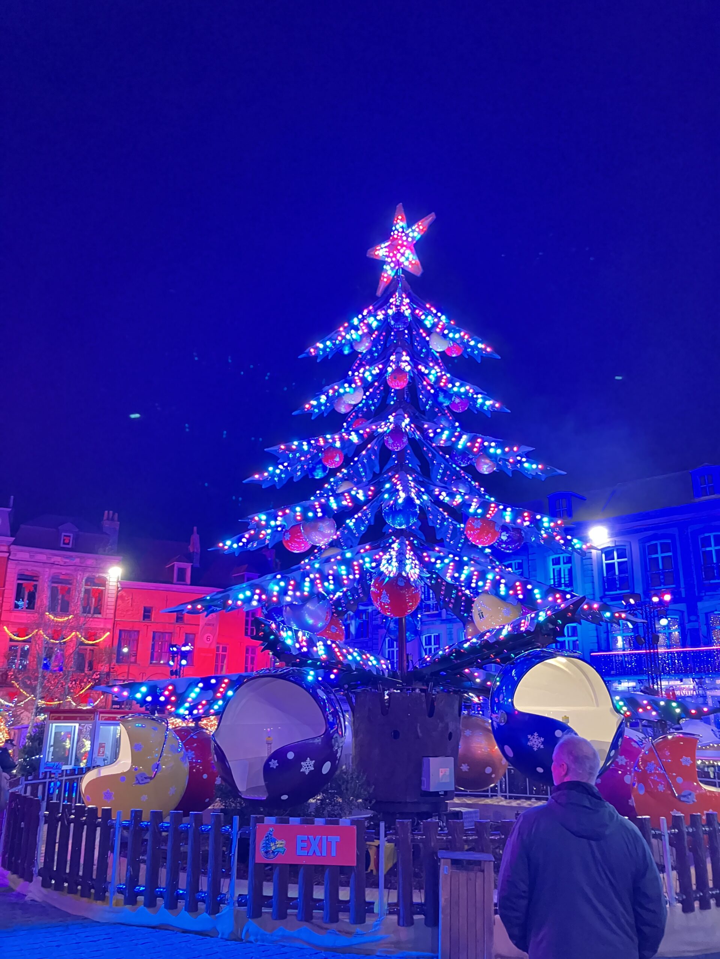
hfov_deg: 49.7
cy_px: 480
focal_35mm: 28
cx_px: 360
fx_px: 777
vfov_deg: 63.4
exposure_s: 1/25
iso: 500
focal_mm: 3.99
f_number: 1.8
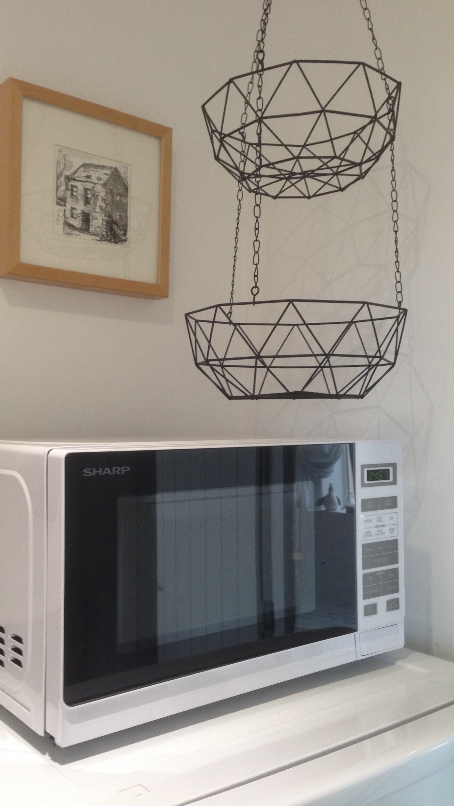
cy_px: 403
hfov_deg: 32.8
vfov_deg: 55.3
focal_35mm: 36
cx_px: 199
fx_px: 770
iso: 100
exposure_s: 1/20
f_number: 2.4
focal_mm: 4.12
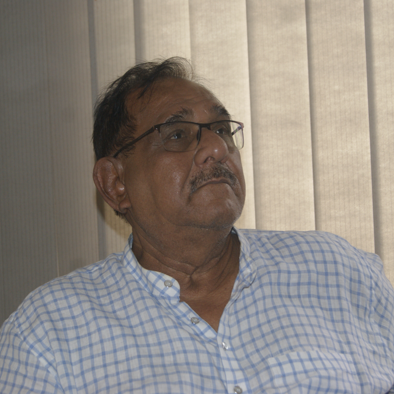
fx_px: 1116
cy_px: 196
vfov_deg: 20.0
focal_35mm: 87
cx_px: 189
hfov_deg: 20.0
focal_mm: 45
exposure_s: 1/80
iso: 400
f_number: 5.6
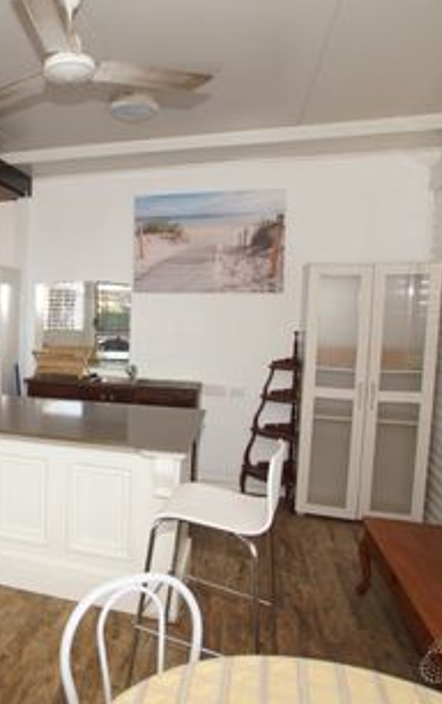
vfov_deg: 70.8
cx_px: 64
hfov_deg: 44.7
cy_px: 346
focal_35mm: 26
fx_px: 495
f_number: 4.5
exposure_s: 1/60
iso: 100
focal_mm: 11
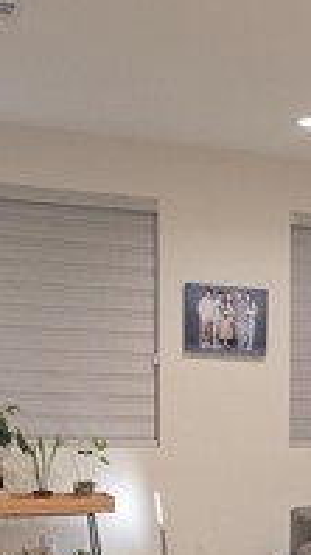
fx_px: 1191
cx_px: 445
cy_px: 505
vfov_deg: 25.4
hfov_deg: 14.1
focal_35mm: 81
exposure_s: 1/120
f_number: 1.7
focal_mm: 6.3
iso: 400
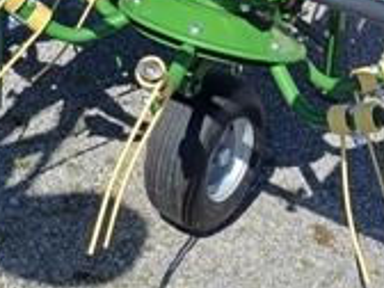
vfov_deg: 13.7
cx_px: 187
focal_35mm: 95
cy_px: -254
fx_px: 1054
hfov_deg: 20.7
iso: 50
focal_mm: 4.65
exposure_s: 1/1259
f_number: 1.8
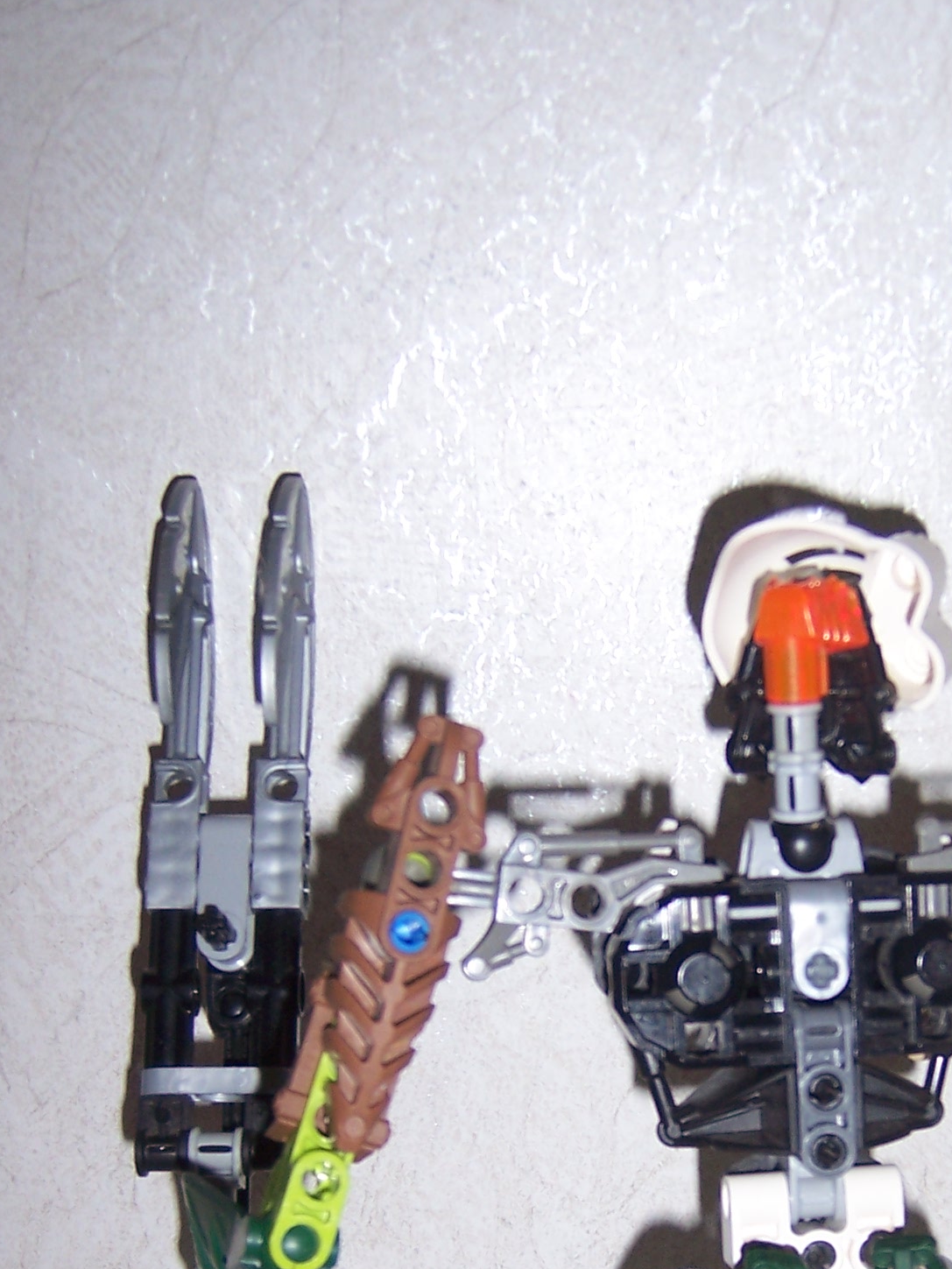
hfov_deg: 22.5
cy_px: 1019
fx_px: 2346
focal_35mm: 64
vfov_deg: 29.6
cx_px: 811
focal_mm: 6.2
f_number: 2.8
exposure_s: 1/60
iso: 80
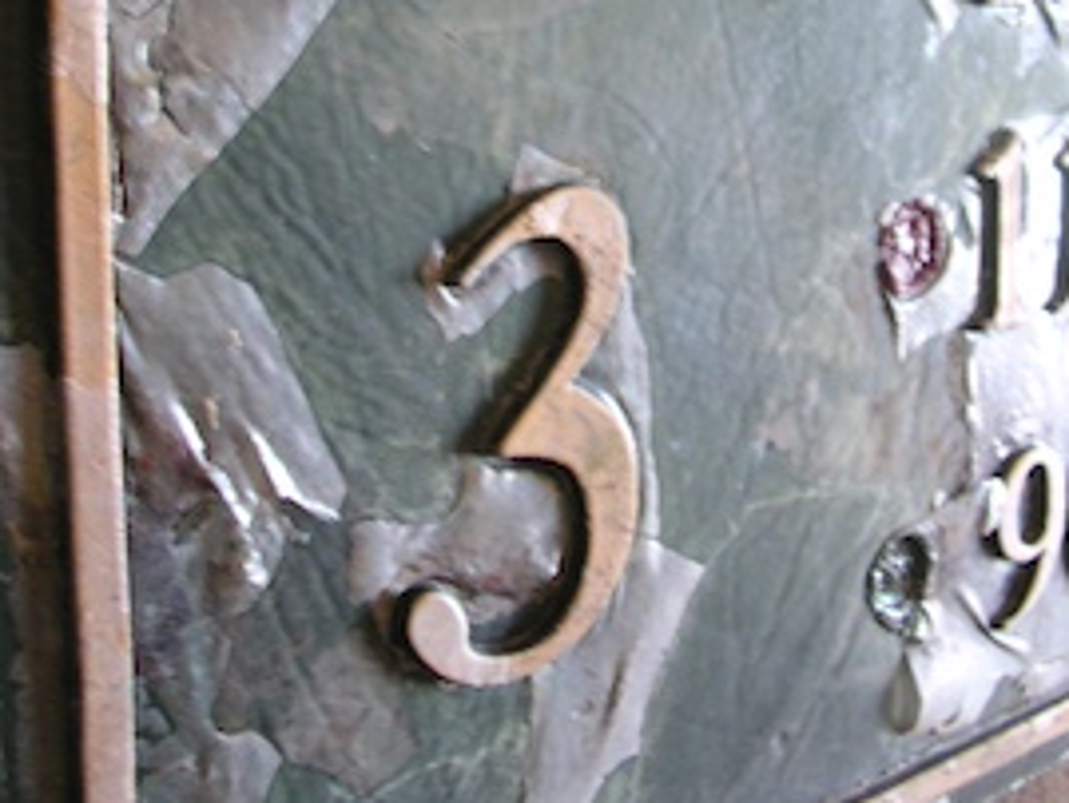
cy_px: 155
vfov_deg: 26.1
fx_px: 1699
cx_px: 556
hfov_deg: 34.9
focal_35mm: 55
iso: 112
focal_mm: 5.6
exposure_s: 1/4.2
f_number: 2.7
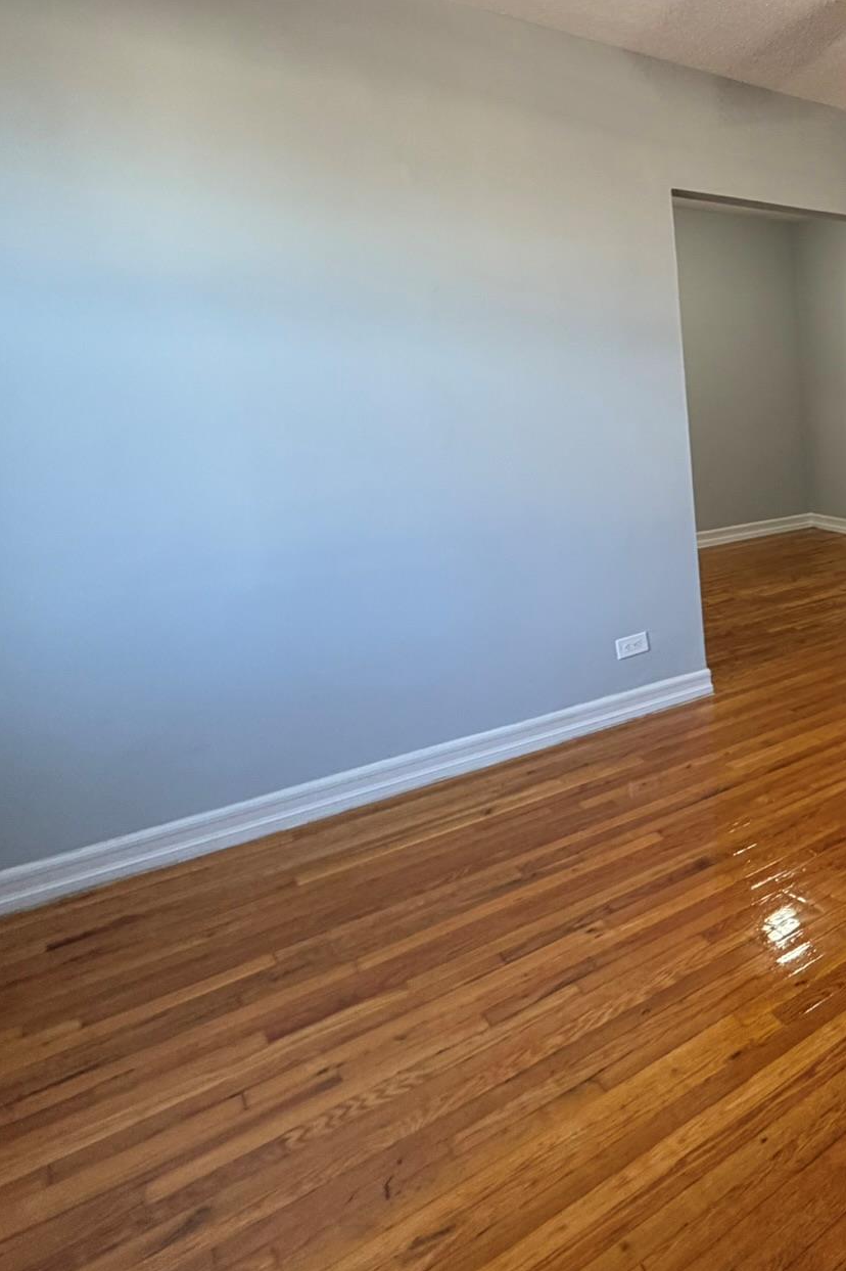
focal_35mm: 24
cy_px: 521
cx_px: 946
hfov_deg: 41.4
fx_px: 846
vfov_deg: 73.1
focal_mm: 2.22
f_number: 2.2
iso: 320
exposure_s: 1/60
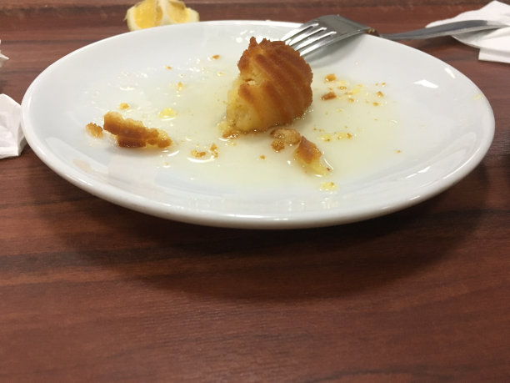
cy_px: 192
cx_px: 255
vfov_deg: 48.2
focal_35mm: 29
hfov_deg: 61.7
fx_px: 427
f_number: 2.2
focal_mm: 4.15
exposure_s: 1/17
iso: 200
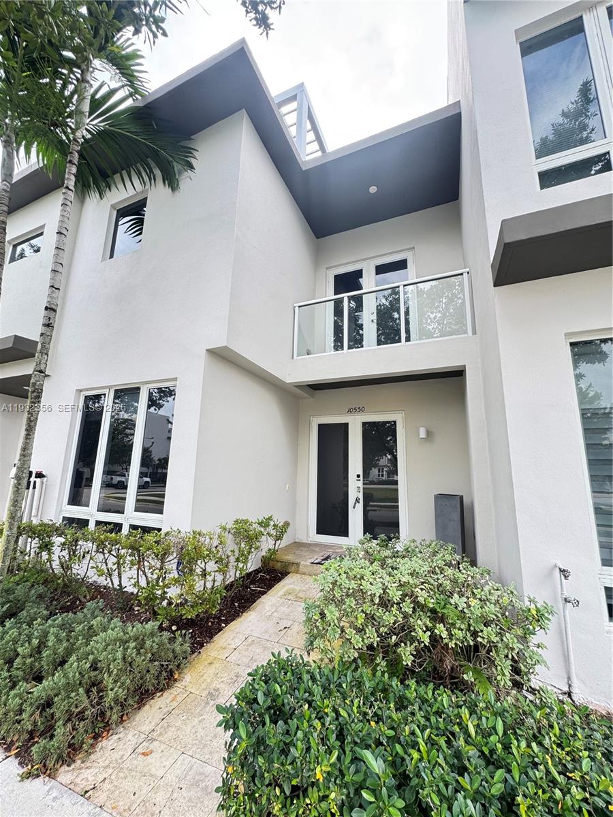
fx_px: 331
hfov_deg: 85.7
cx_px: 306
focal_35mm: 14
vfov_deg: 102.1
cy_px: 408
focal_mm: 2.22
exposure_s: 1/99
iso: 50
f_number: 2.2
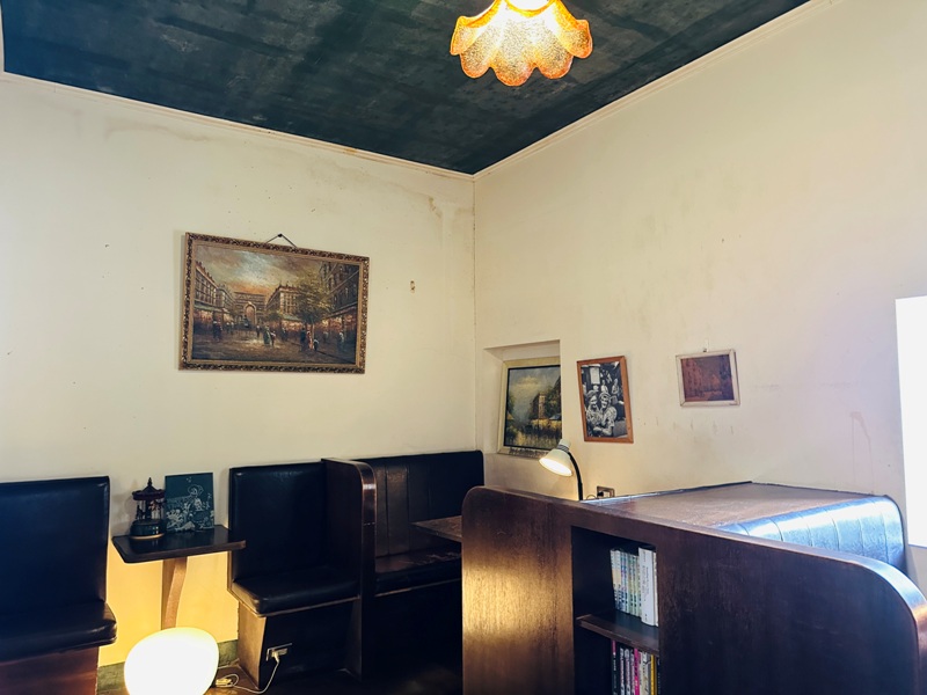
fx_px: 643
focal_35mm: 24
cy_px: 348
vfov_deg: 56.8
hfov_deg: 71.6
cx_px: 464
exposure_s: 1/40
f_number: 1.78
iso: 640
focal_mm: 6.86
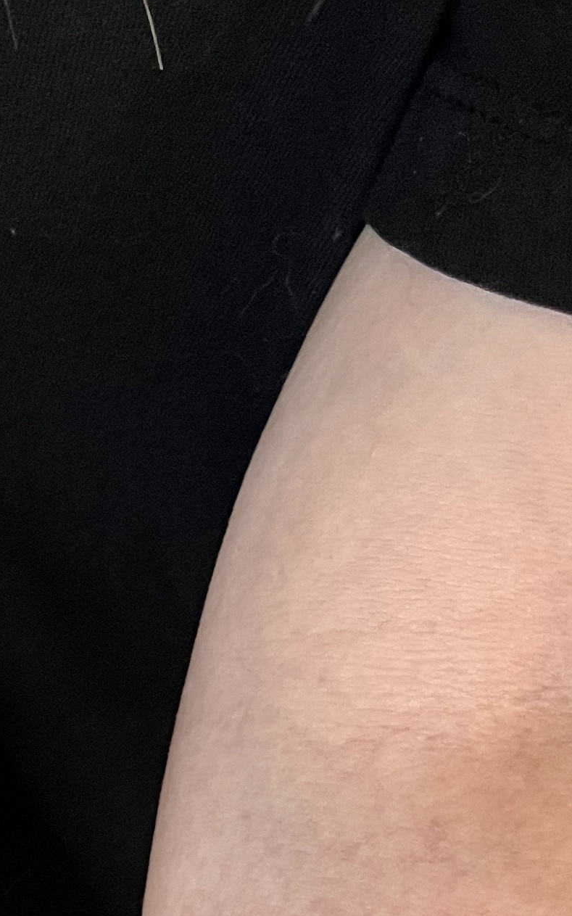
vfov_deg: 20.8
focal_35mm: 88
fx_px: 2196
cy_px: 1278
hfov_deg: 14.5
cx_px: -54
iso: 200
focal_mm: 5.1
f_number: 1.6
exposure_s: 1/50
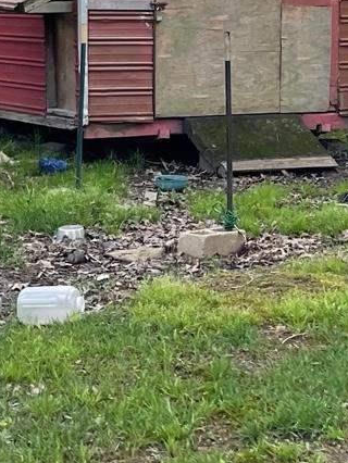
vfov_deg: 15.9
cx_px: 262
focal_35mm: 123
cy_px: 64
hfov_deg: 12.0
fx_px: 1647
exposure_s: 1/1159
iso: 32
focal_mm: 4.2
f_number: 1.6
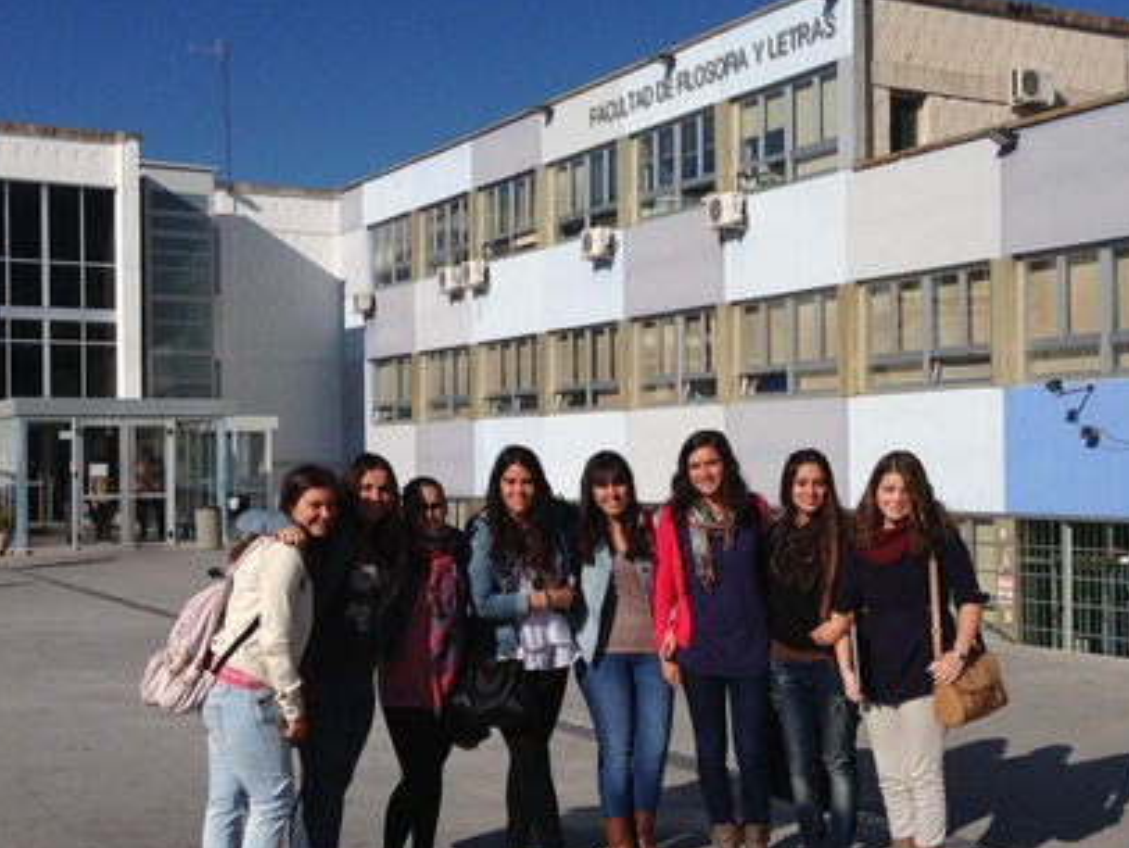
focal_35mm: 52
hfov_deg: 36.7
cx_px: 679
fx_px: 1697
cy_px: 439
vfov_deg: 28.1
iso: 50
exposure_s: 1/4525
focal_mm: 4.12
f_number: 2.4
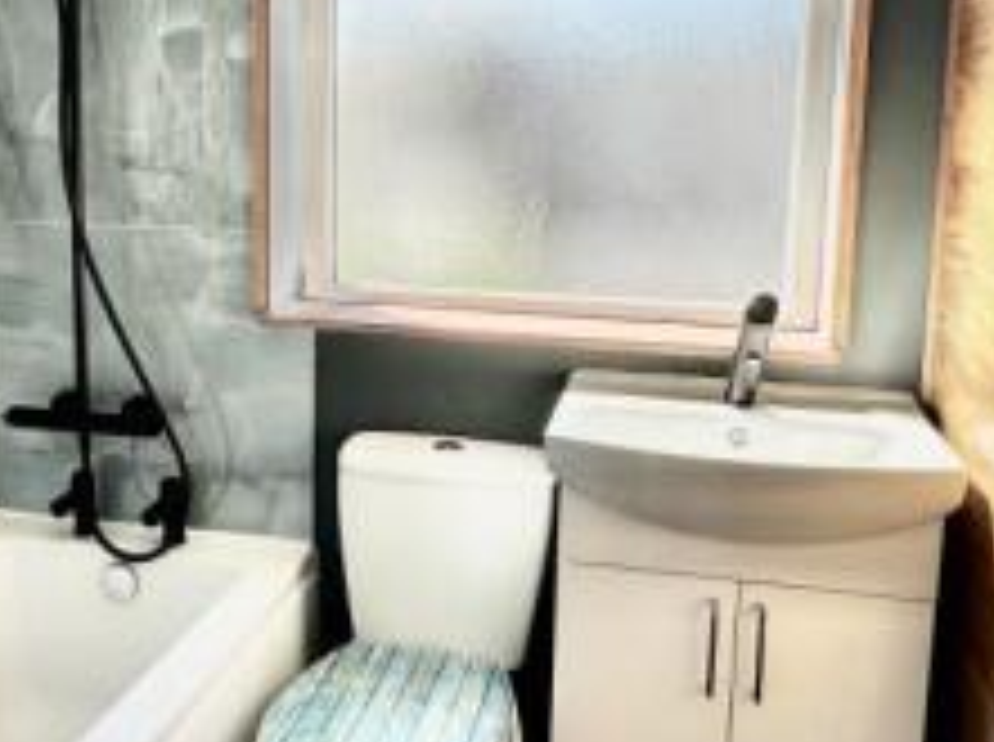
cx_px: 425
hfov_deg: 50.0
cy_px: 286
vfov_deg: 38.4
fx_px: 1061
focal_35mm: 37
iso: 40
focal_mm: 2.22
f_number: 2.2
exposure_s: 1/243
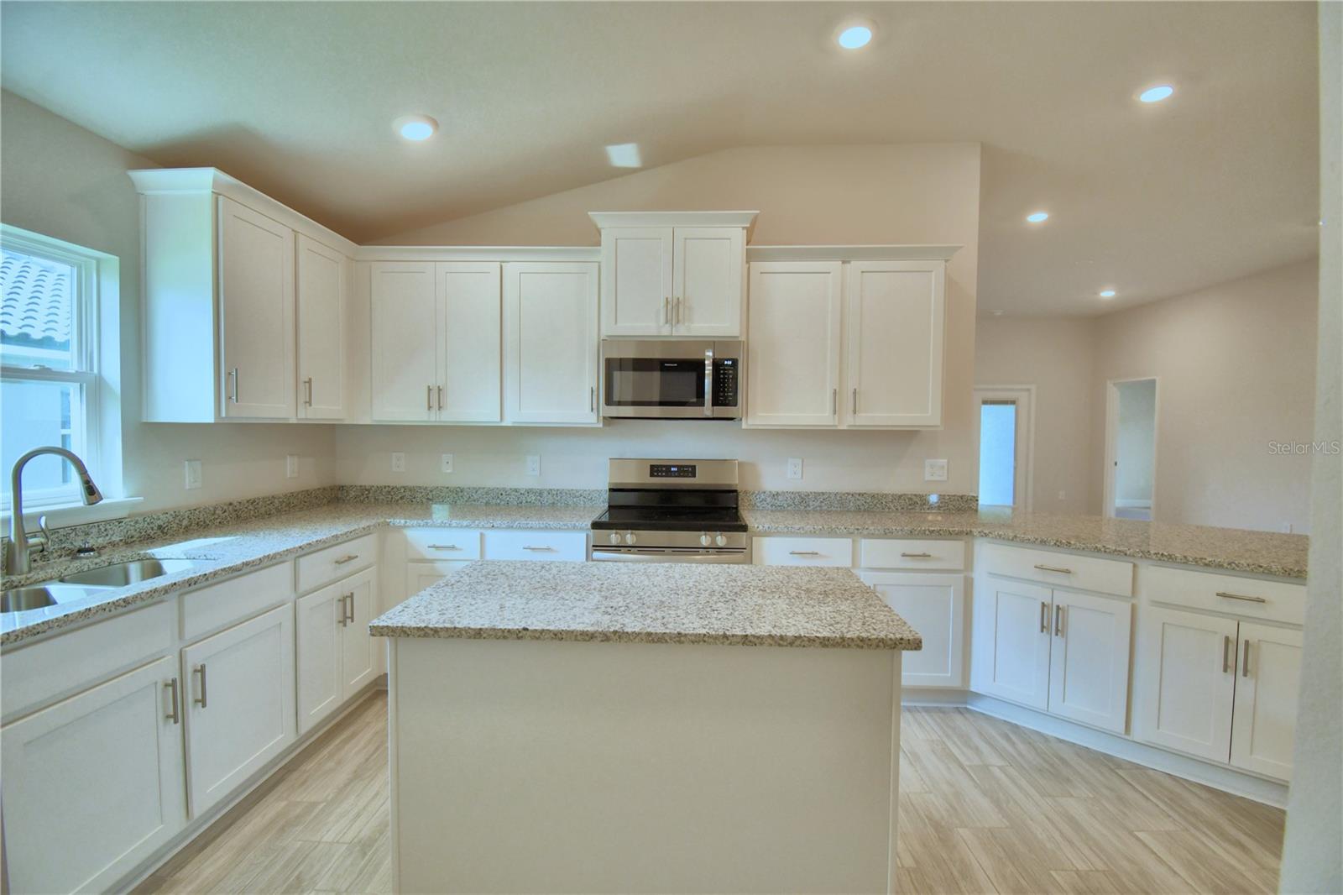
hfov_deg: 100.4
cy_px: 448
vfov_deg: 77.3
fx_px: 559
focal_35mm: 15
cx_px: 672
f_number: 4.5
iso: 400
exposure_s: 1/60
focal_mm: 10
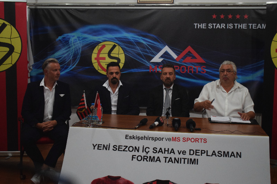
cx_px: 138
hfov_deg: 37.9
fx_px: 404
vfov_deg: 25.7
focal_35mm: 52
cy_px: 92
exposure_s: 1/60
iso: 2500
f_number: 4.5
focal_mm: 35
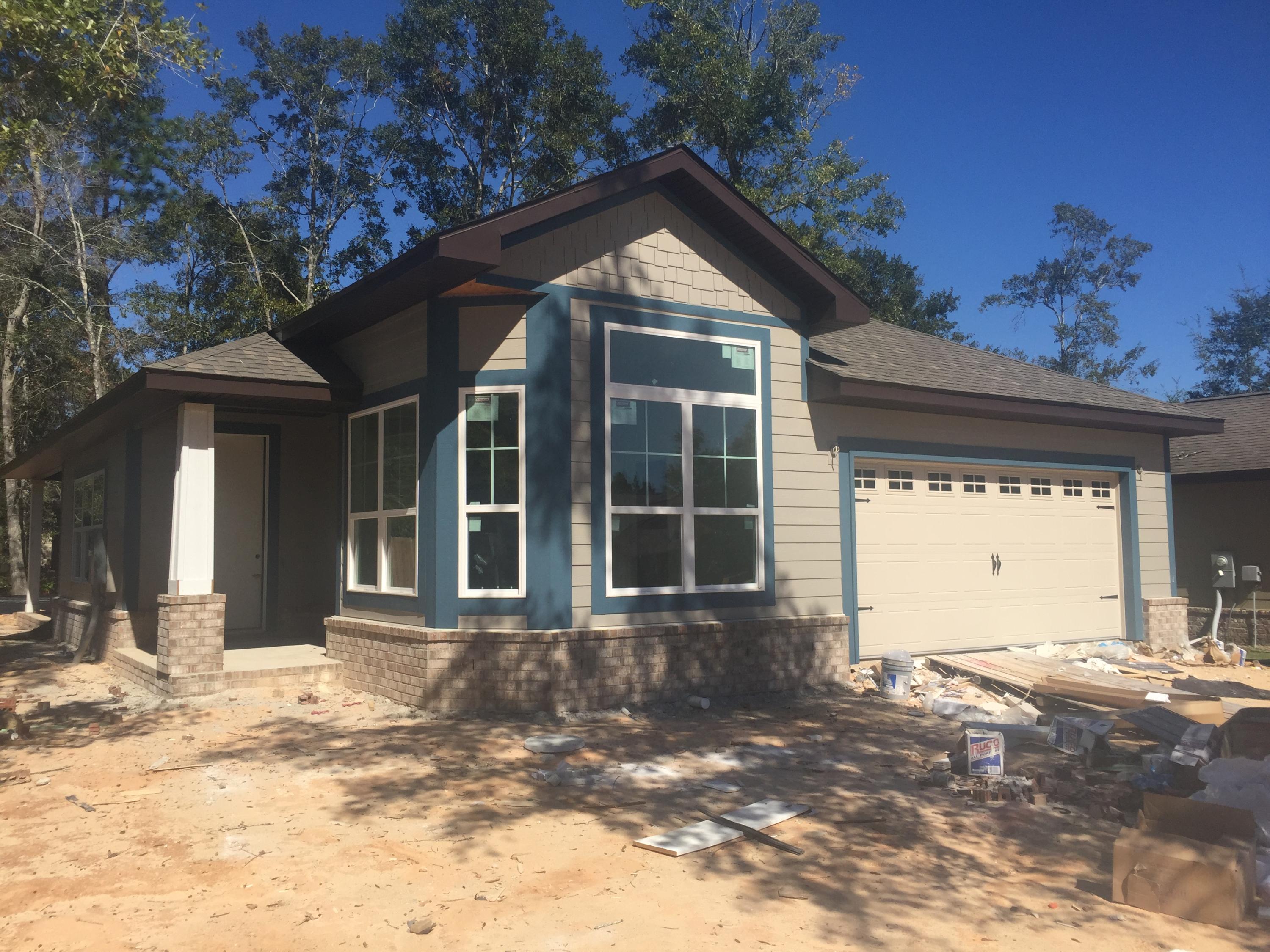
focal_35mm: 29
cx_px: 635
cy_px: 476
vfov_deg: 48.2
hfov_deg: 61.7
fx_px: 1064
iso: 32
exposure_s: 1/2825
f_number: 2.2
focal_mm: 4.15
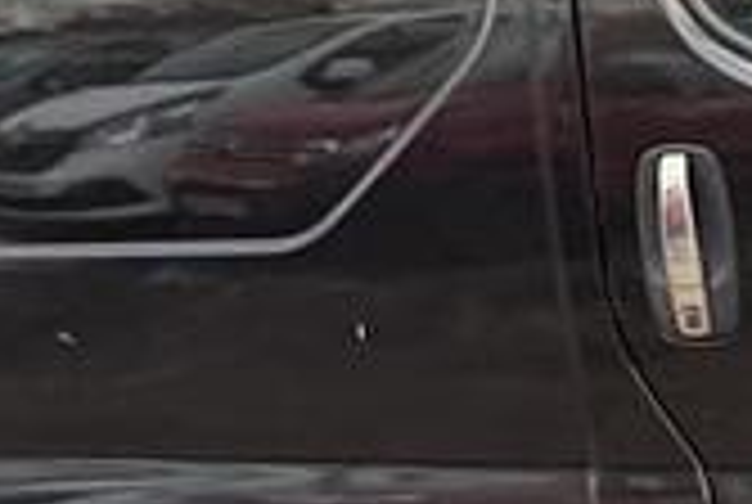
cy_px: 153
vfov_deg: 17.5
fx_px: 1632
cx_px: 883
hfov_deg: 23.8
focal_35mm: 78
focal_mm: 2.22
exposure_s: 1/99
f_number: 2.2
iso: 200
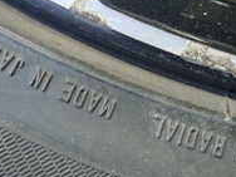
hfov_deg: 24.3
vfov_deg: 18.1
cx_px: 157
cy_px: 13
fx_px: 545
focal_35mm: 80
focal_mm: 4.5
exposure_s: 1/30
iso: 500
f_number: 2
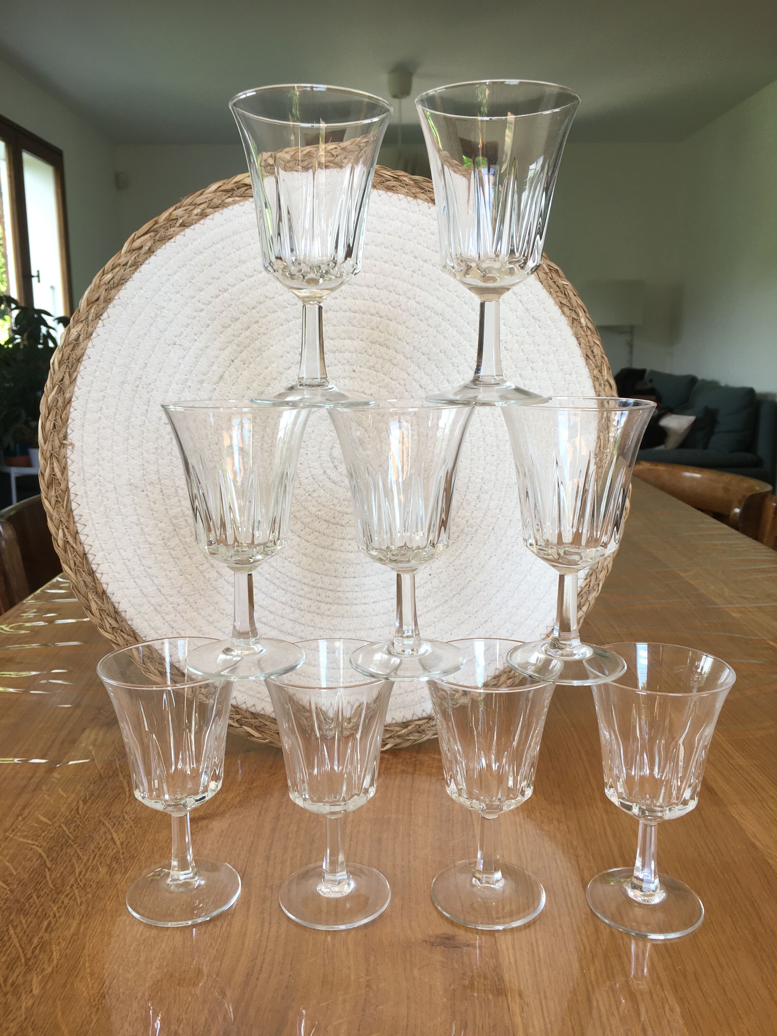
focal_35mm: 29
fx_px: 868
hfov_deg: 48.2
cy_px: 518
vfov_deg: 61.7
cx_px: 388
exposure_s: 1/50
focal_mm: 4.15
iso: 25
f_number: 2.2
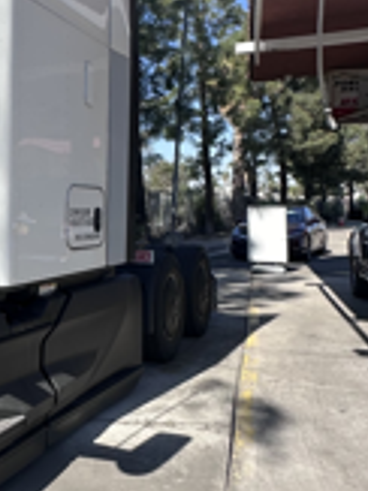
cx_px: -60
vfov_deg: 42.8
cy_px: 199
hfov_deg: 28.9
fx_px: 624
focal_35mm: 44
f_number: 2.2
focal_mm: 2.22
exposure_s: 1/1383
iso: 40
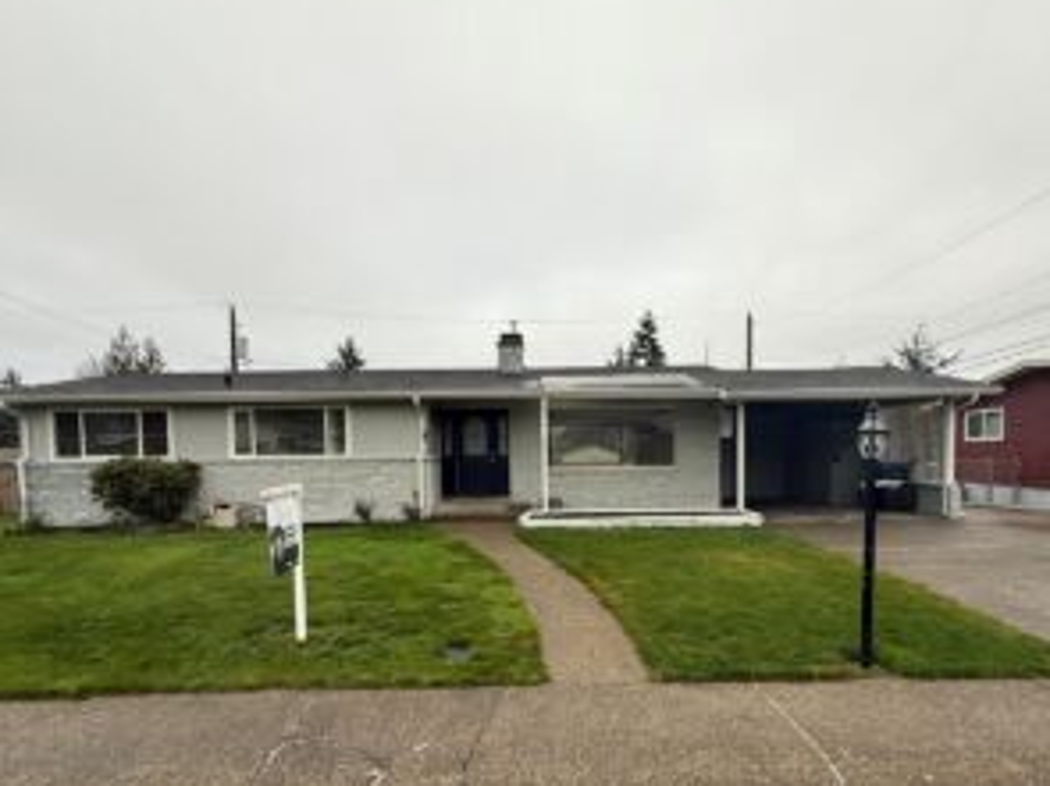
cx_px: 537
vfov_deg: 67.7
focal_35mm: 19
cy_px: 484
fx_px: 576
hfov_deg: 84.7
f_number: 2.2
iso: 50
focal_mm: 2.22
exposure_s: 1/198
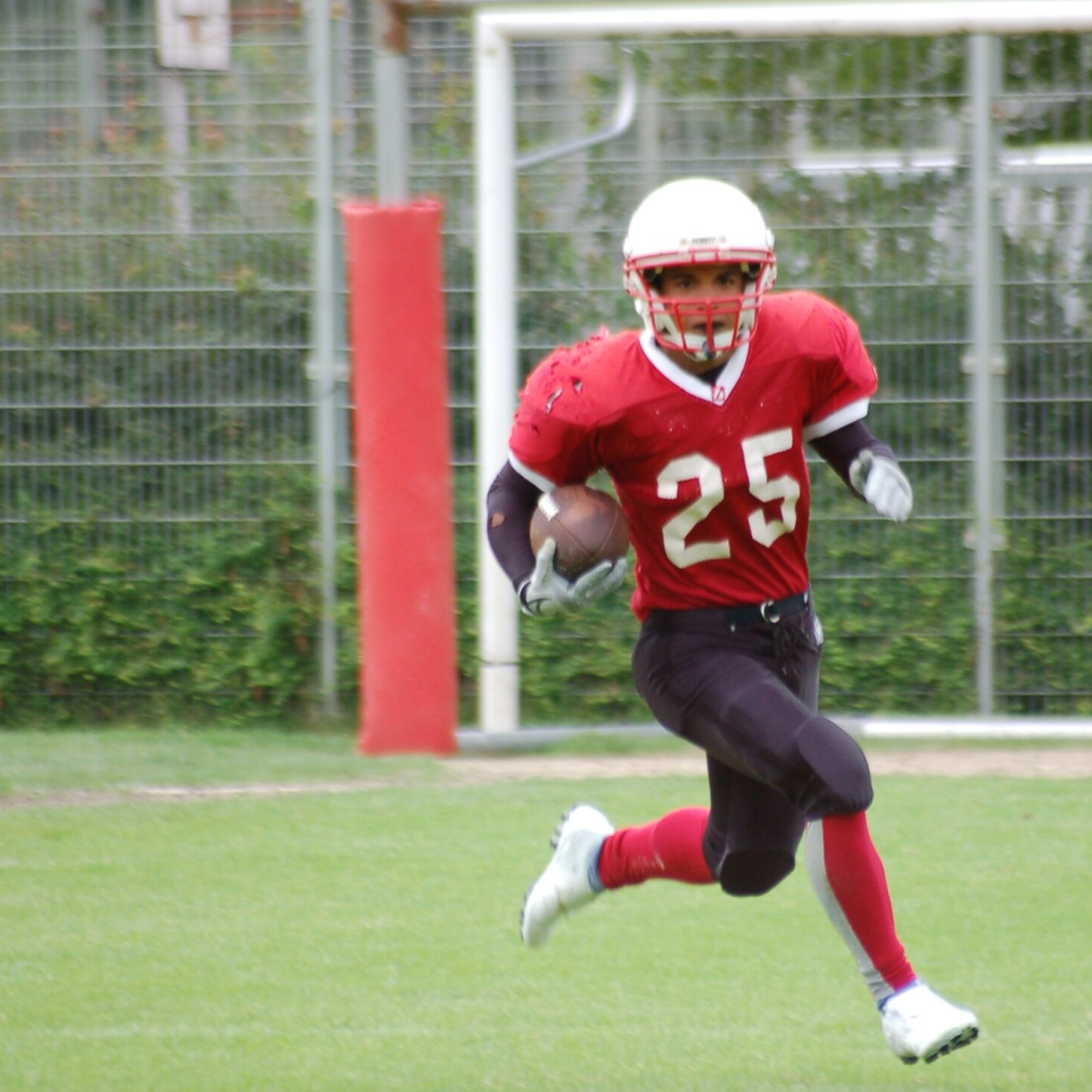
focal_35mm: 577
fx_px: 20593
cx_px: 678
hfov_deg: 3.0
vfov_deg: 3.0
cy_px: 546
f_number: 5.6
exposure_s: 1/500
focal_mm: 300
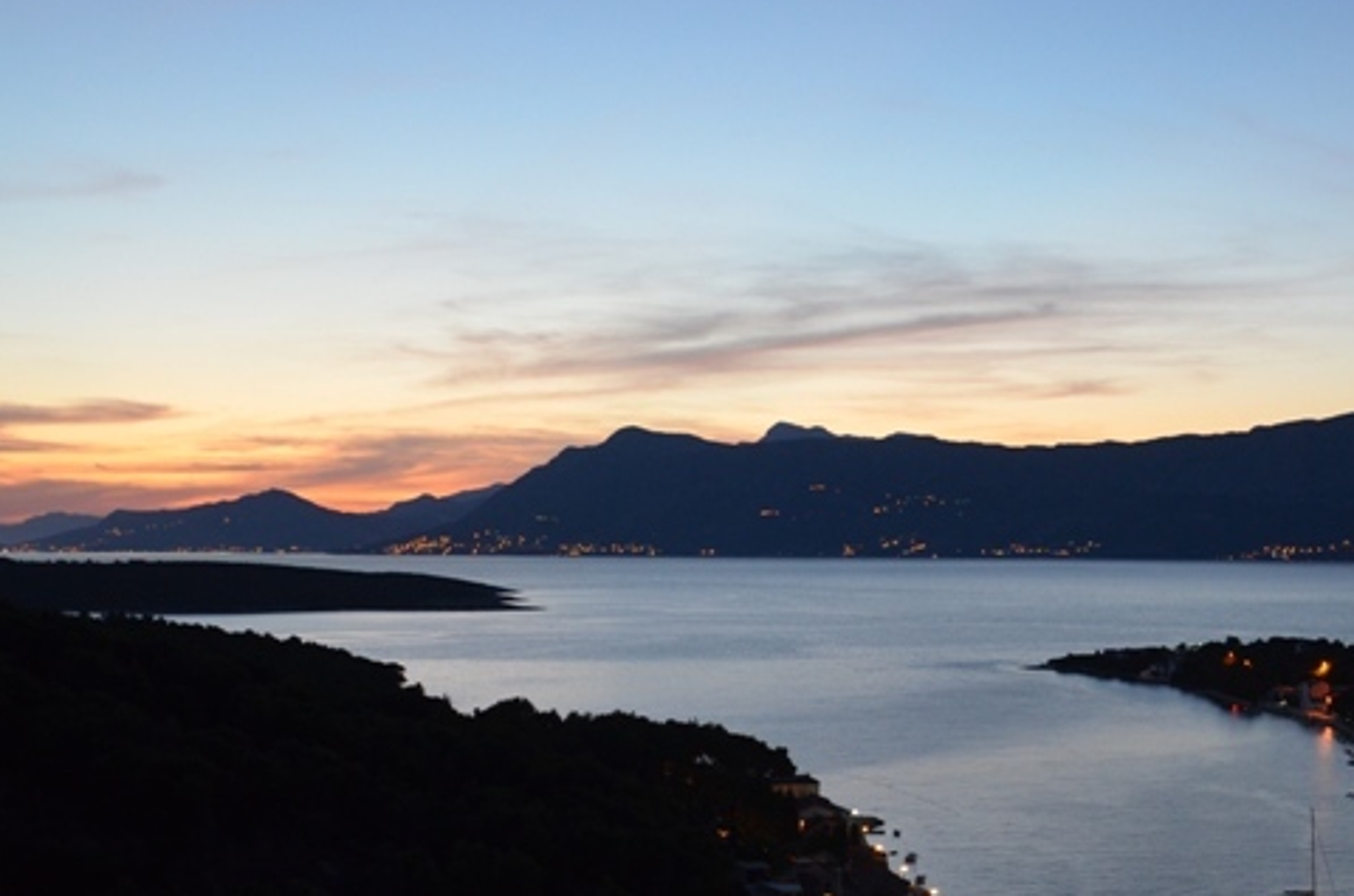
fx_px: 2064
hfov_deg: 35.5
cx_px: 1021
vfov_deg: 24.3
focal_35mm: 55
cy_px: 640
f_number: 5
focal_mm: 22
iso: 800
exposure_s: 1/4
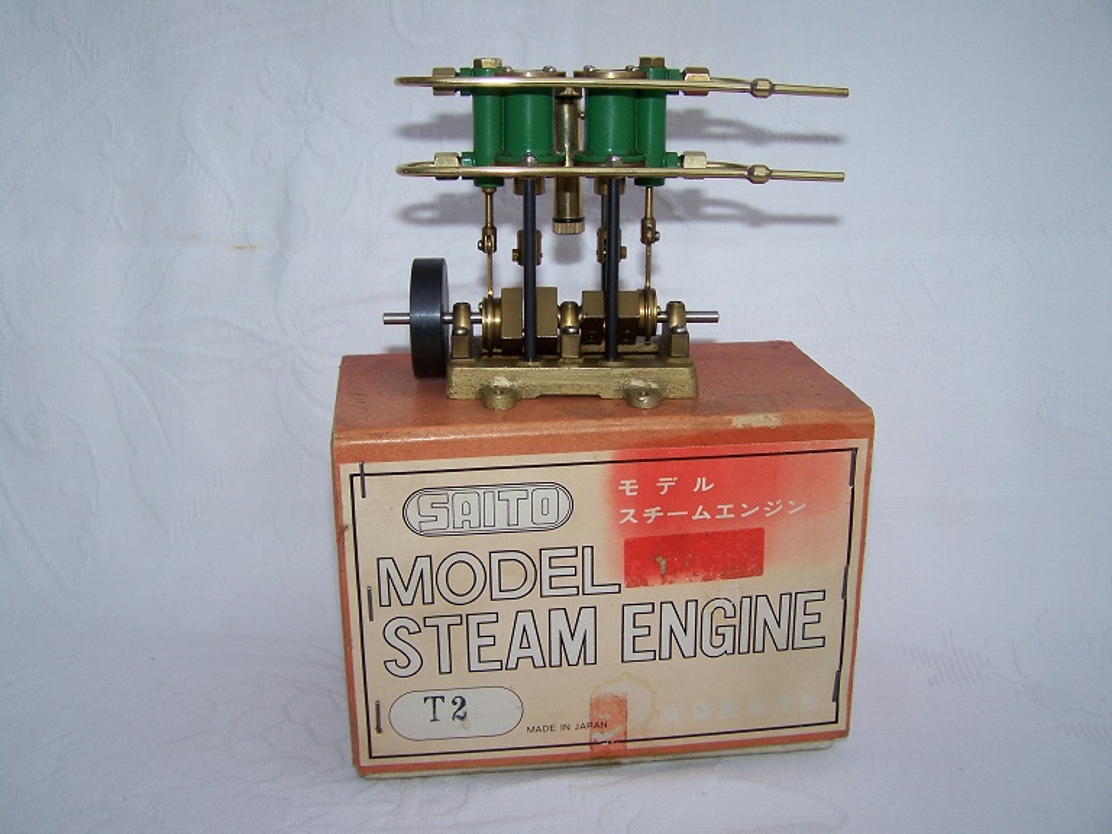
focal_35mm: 38
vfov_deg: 37.7
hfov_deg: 49.0
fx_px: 1221
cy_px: 417
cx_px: 556
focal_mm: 6.3
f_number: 2.8
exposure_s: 1/400
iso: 64
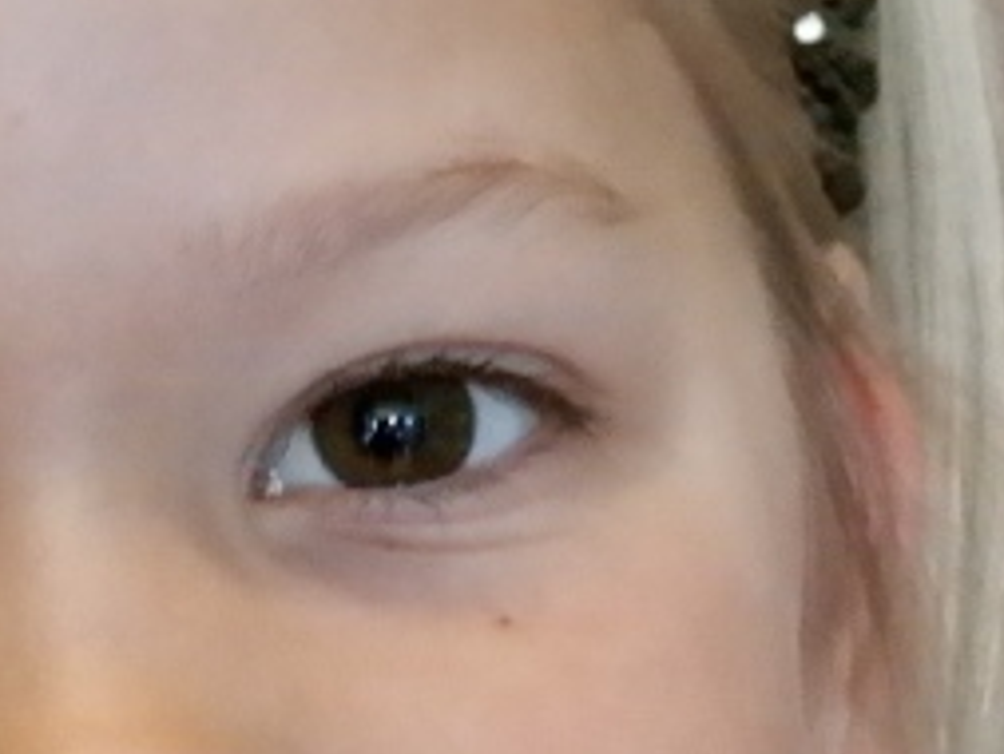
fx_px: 5687
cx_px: -139
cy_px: 472
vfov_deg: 7.6
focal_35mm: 196
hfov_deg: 10.0
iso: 3200
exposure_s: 1/50
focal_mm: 28
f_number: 4
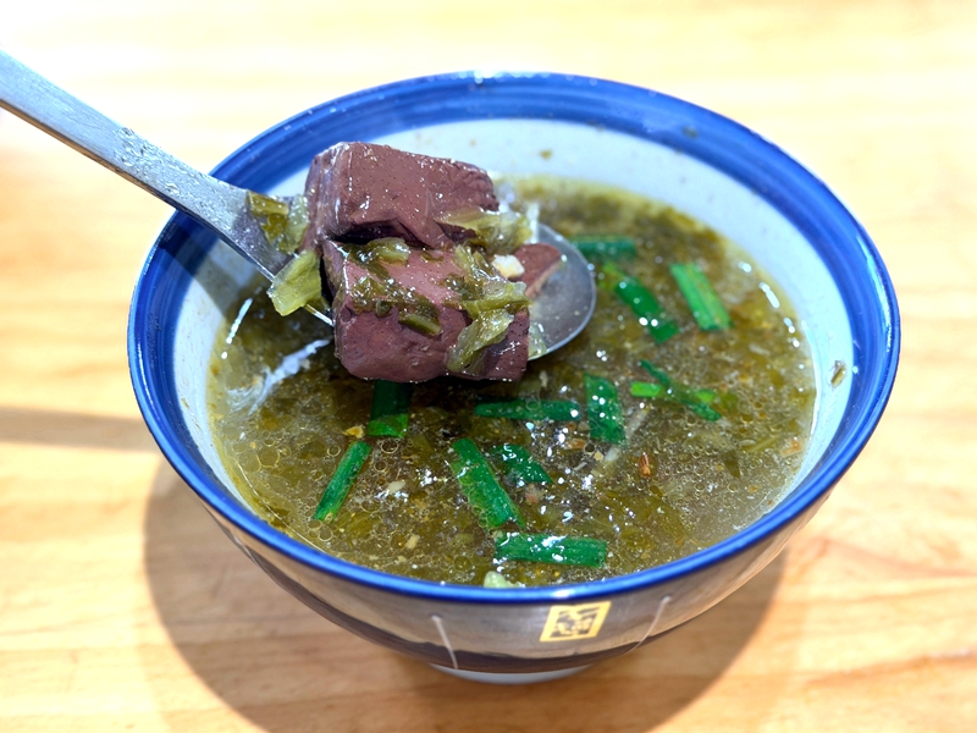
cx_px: 488
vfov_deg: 30.3
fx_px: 1355
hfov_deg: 39.7
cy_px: 366
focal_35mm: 48
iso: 64
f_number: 1.78
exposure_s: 1/60
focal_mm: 6.76
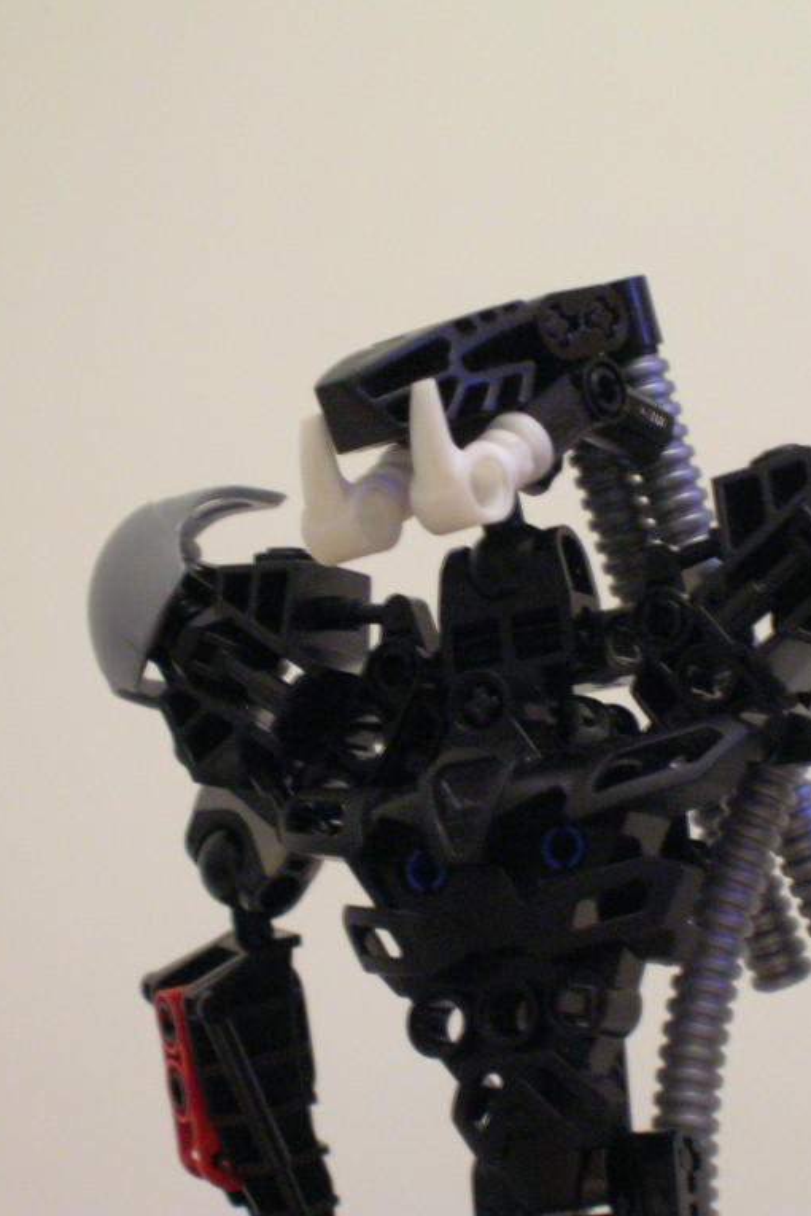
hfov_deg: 9.7
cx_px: 515
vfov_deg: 14.4
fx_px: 4798
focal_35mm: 142
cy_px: 607
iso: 200
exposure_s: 1/3.4
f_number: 4.9
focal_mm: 17.1
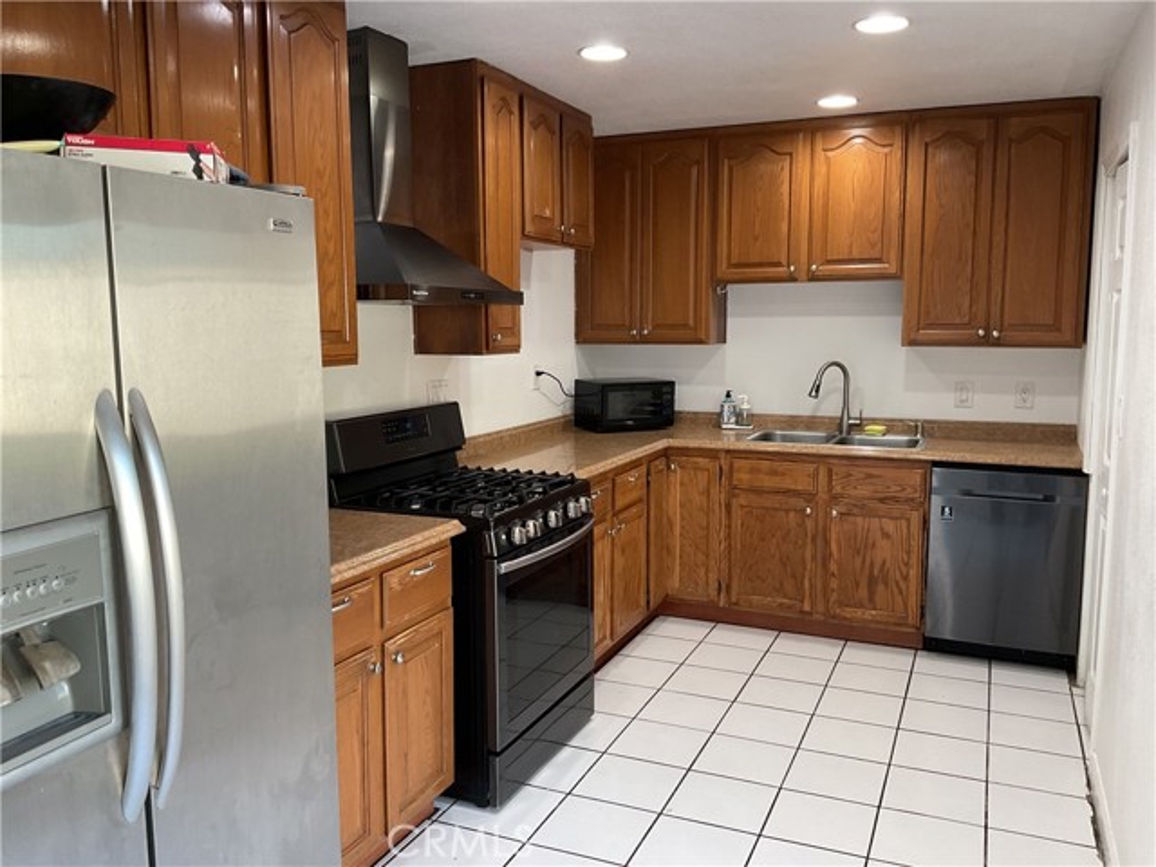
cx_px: 578
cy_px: 434
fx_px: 968
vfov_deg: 48.2
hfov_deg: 61.7
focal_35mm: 29
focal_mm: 3
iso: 50
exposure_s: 1/60
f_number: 1.8
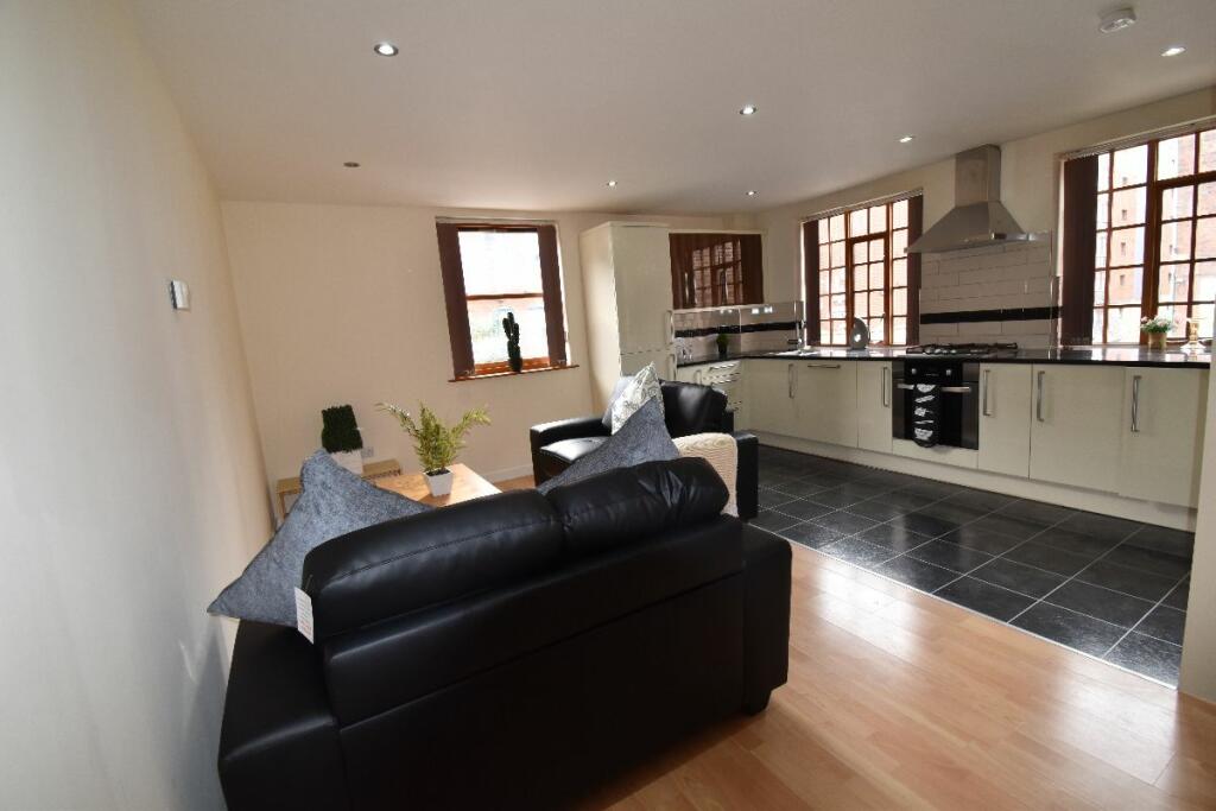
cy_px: 406
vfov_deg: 77.3
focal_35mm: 15
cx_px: 608
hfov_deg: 100.4
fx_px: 507
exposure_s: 1/15
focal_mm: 10
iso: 640
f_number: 11
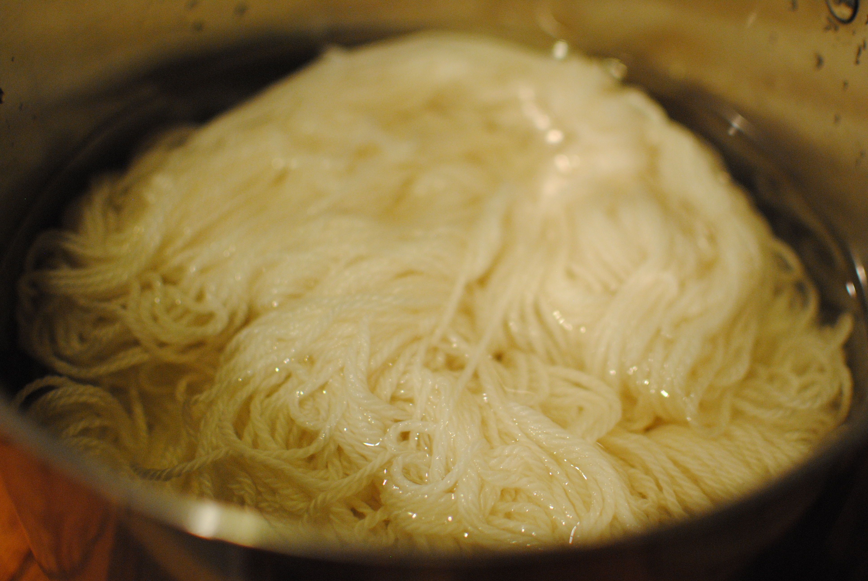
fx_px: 1267
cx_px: 434
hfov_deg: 37.8
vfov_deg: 25.8
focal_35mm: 52
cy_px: 290
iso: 800
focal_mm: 35
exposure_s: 1/125
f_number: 1.8
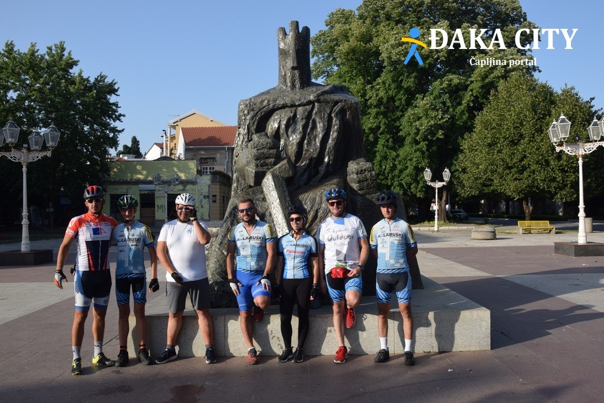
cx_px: 302
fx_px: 529
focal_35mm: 32
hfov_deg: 59.5
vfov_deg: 41.7
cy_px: 202
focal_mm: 21
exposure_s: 1/250
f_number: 8
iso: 220
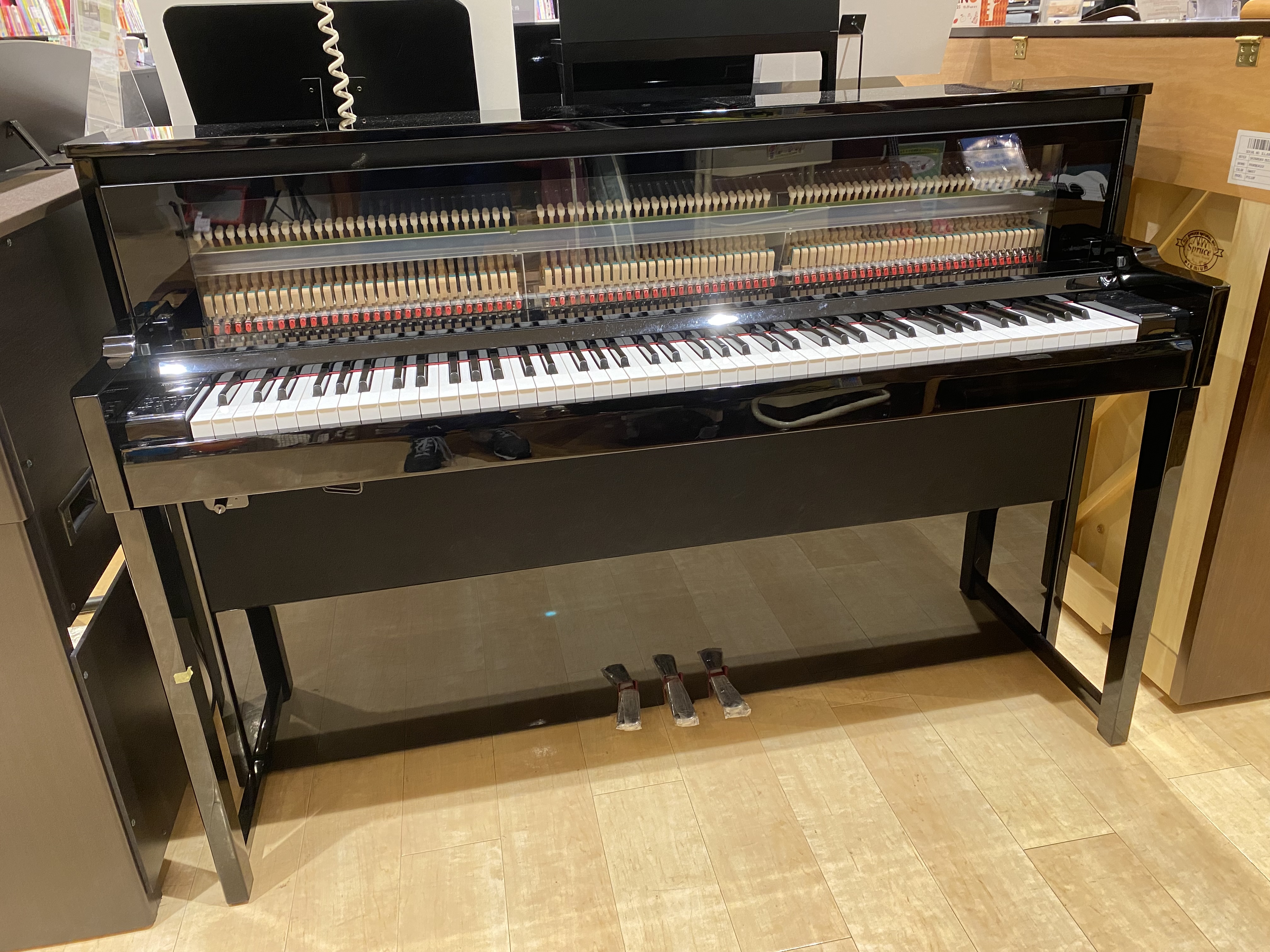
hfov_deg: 67.3
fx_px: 954
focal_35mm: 26
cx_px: 635
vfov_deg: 53.1
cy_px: 476
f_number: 1.8
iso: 200
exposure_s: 1/60
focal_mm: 4.25
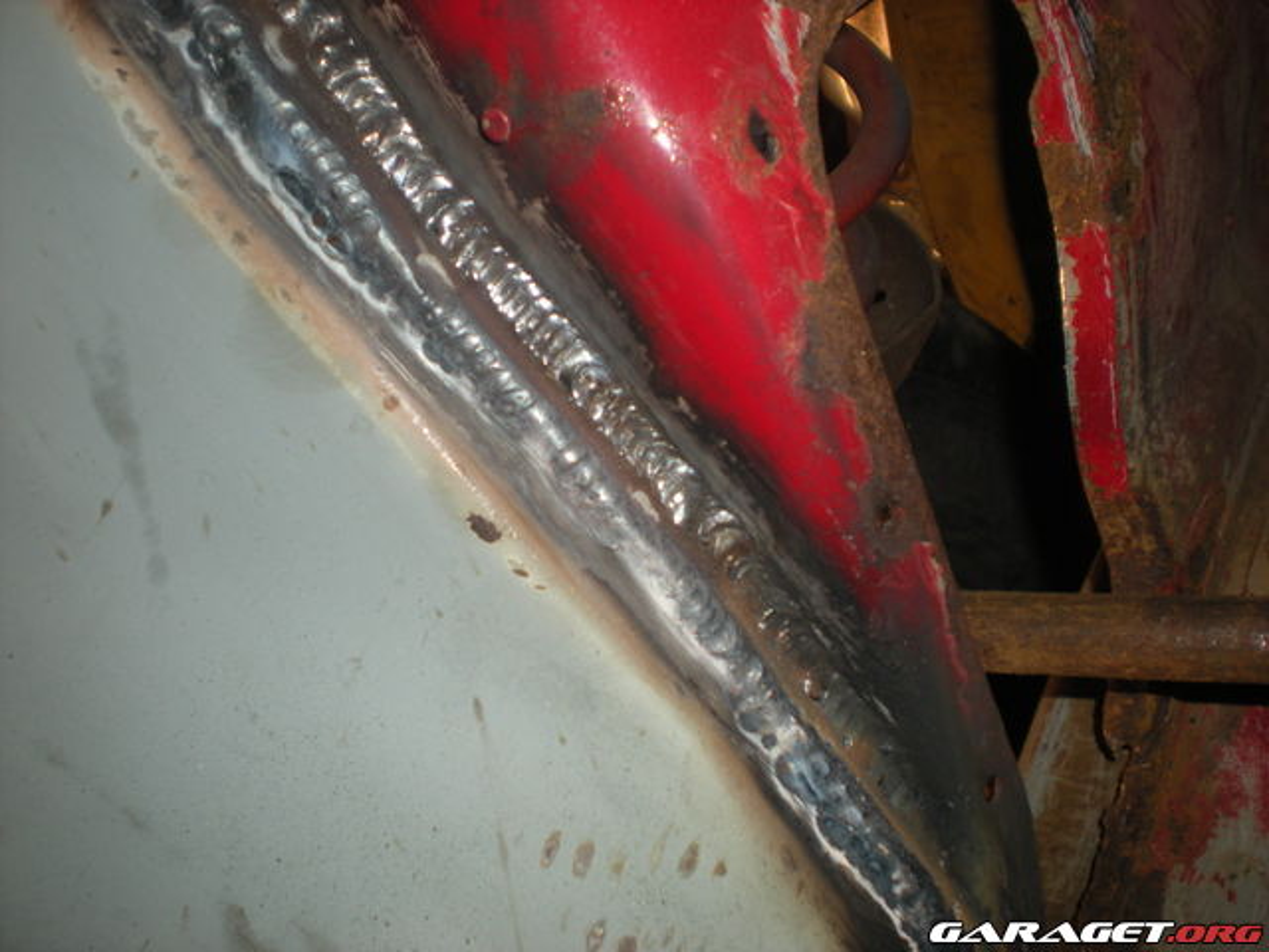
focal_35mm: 38
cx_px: 634
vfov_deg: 37.7
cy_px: 476
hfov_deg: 49.0
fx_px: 1393
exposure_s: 1/60
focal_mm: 6.3
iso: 64
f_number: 3.1
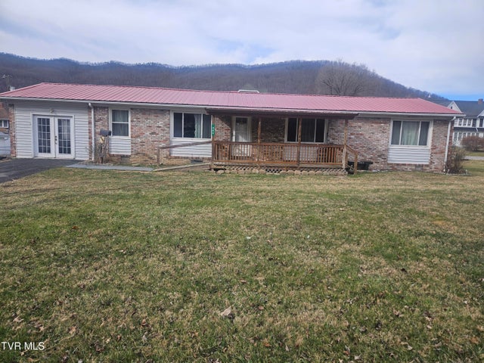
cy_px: 182
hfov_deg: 73.9
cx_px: 242
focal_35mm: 23
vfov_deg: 58.9
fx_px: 322
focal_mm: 5.4
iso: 32
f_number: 1.8
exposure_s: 1/1593
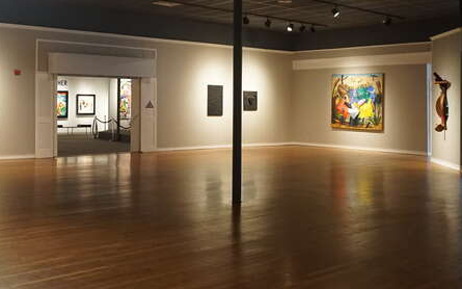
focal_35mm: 44
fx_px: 554
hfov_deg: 45.2
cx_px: 200
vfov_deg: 29.0
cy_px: 93
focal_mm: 16
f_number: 3.5
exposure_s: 1/160
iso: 2500
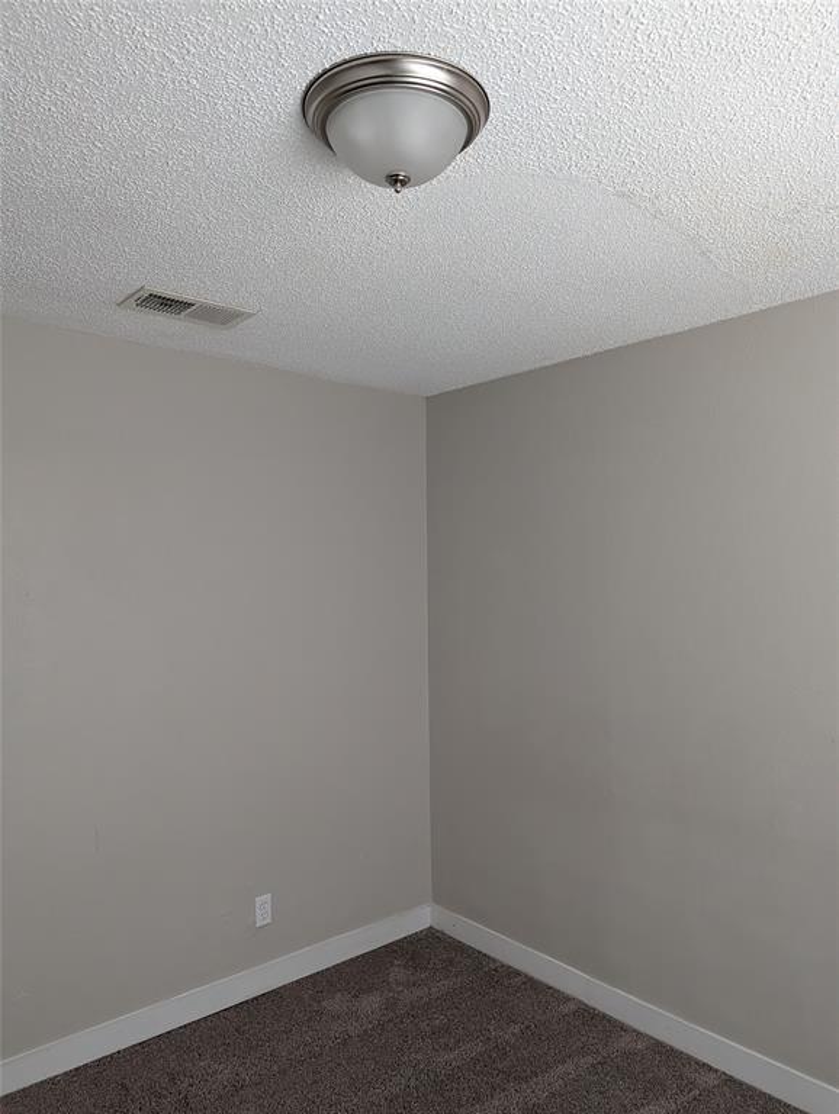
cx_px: 420
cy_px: 557
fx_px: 774
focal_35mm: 24
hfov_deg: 56.9
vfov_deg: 71.5
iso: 1128
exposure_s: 1/89.3
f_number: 1.68
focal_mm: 6.9
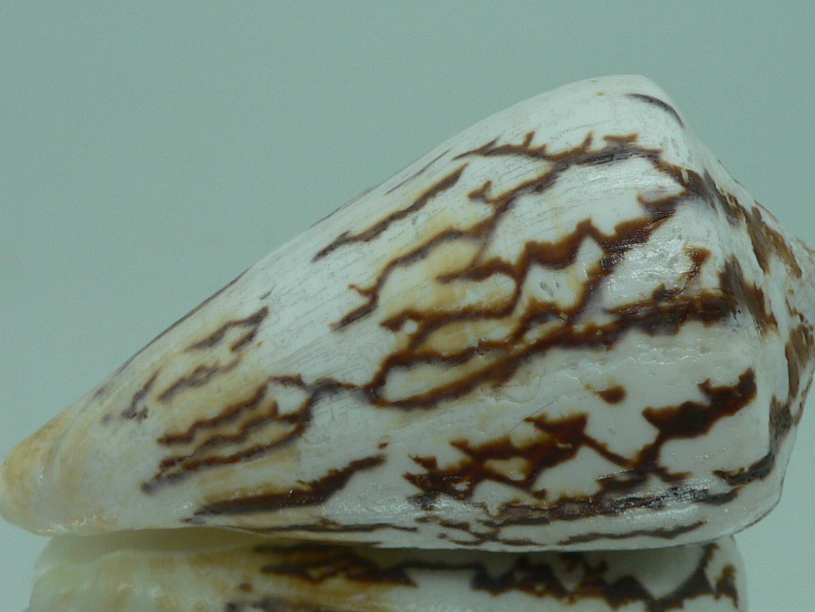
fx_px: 1389
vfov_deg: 24.8
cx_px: 459
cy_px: 330
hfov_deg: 32.7
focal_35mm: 59
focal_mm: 4.6
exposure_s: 1/80
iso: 80
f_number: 2.8
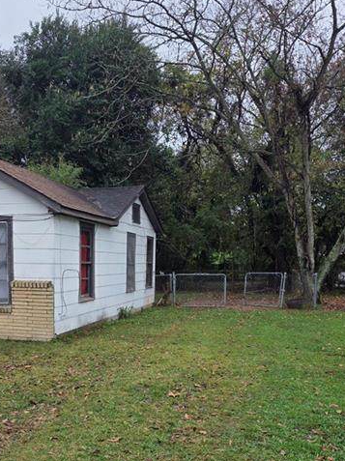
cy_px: 319
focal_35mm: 37
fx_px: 492
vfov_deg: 49.0
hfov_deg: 37.8
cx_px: 93
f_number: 1.7
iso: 32
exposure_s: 1/182
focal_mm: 6.25
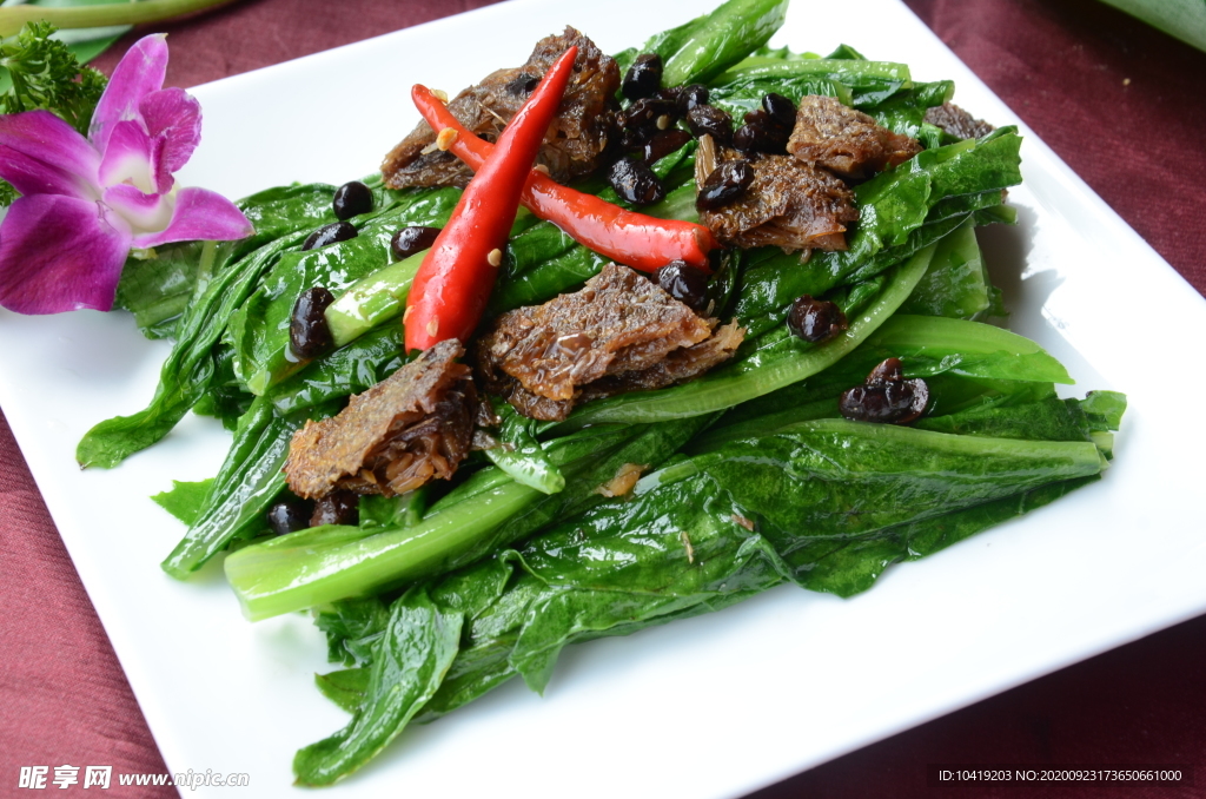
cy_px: 400
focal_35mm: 75
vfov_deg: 18.1
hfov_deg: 27.0
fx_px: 2507
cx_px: 603
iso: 200
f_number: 9
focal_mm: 50
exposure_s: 1/30
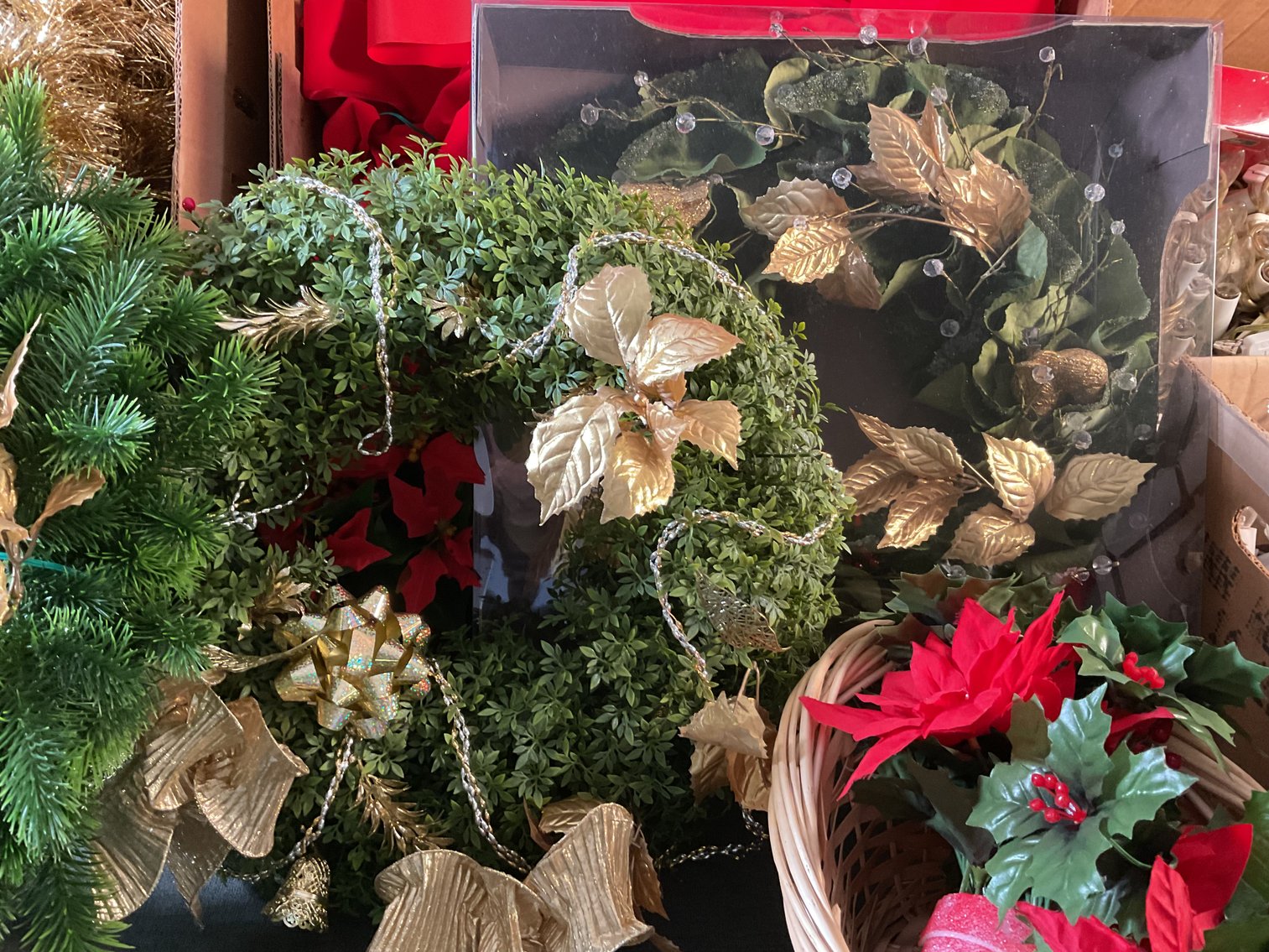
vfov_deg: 48.2
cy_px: 476
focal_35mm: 29
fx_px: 1063
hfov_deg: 61.7
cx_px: 634
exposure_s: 1/40
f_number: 1.8
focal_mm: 3
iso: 250
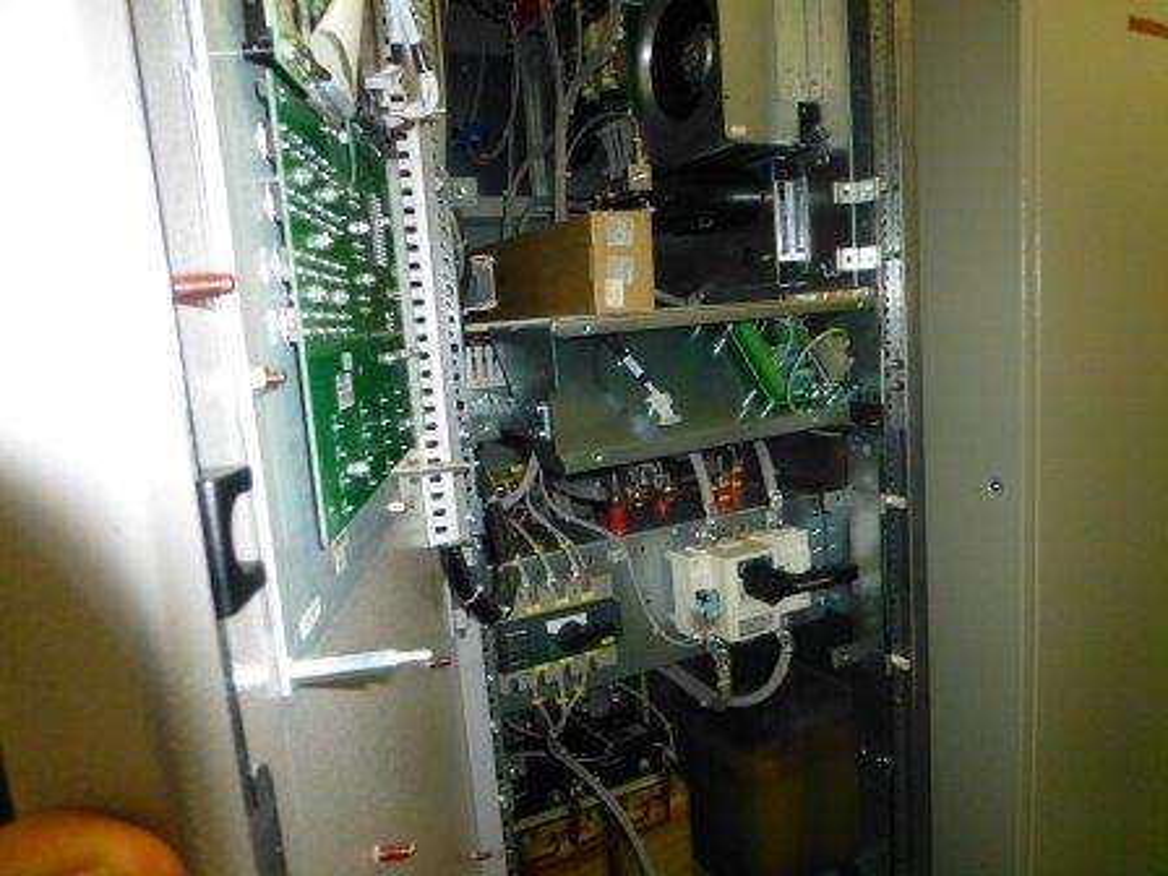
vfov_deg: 56.8
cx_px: 584
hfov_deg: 71.6
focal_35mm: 24
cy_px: 438
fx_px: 810
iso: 800
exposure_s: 1/60
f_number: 3.3
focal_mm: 4.3
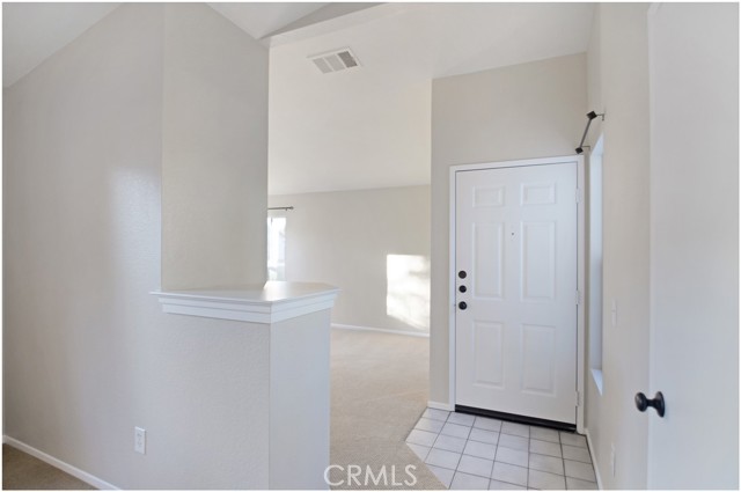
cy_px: 246
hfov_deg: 95.1
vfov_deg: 71.9
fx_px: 339
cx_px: 370
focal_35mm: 16
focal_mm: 11
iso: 100
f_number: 3.2
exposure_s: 1/5
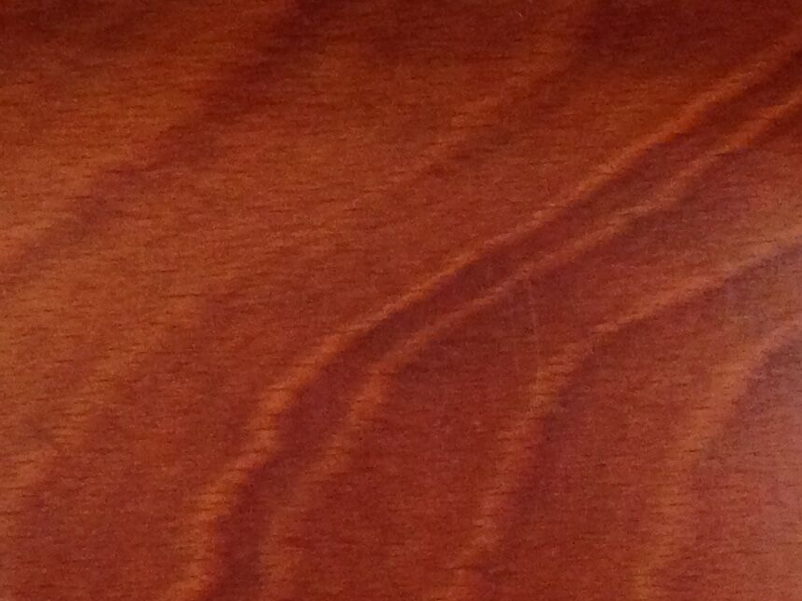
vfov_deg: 11.7
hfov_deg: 15.8
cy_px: 678
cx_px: 343
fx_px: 2895
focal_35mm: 125
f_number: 2.4
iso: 320
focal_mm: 4.12
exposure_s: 1/20
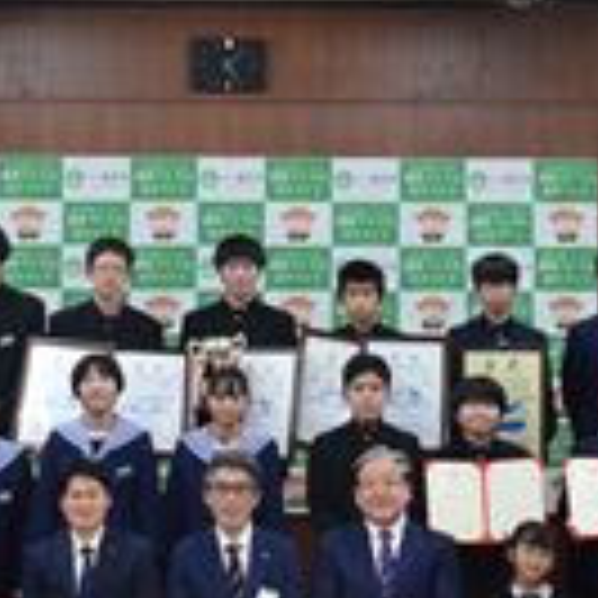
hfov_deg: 16.6
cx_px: 283
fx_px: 2052
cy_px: 124
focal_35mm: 105
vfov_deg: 16.5
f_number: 6.3
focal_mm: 22
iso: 3200
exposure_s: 1/160
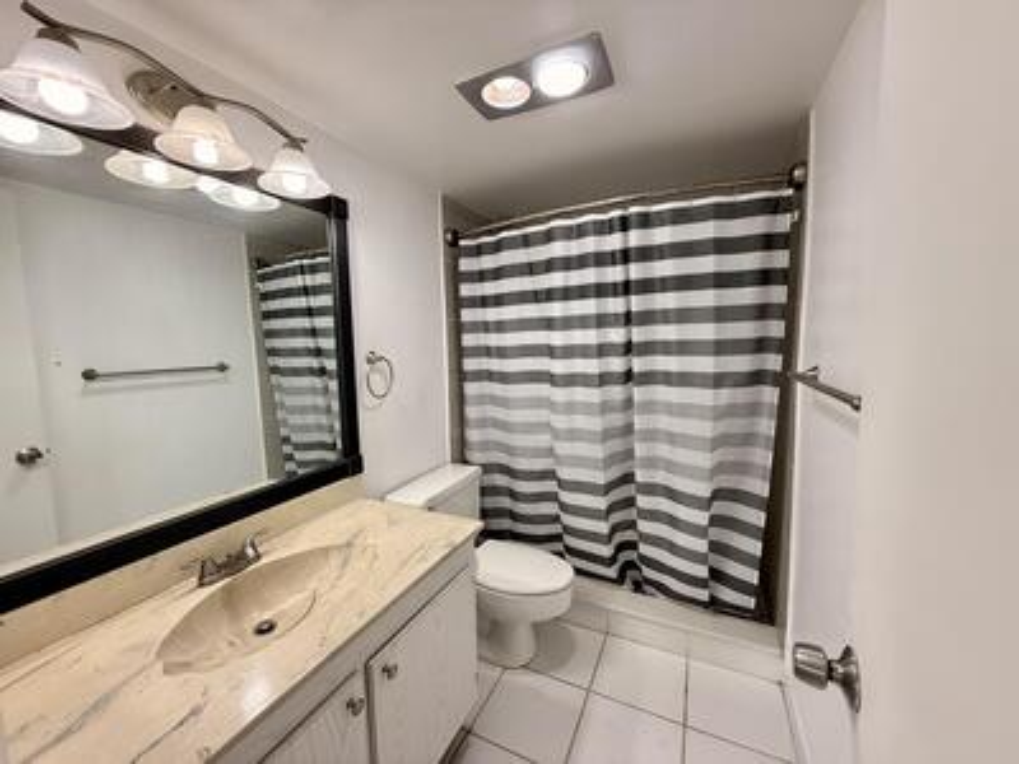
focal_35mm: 14
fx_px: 412
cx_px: 510
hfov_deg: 102.1
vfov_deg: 85.7
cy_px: 382
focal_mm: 2.22
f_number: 2.2
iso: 100
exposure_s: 1/120
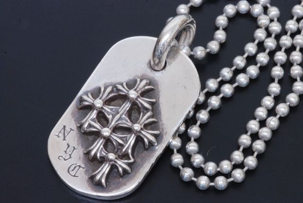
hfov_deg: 13.0
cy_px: 102
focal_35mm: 158
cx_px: 152
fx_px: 1327
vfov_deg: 8.7
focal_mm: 105
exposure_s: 3
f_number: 45
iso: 200
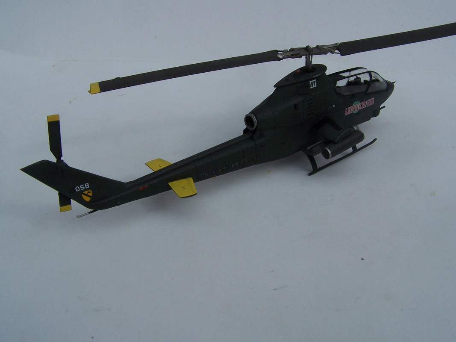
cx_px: 228
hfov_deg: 49.0
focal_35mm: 38
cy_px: 171
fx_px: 501
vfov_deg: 37.7
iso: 80
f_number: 5.6
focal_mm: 6.3
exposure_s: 1/1000
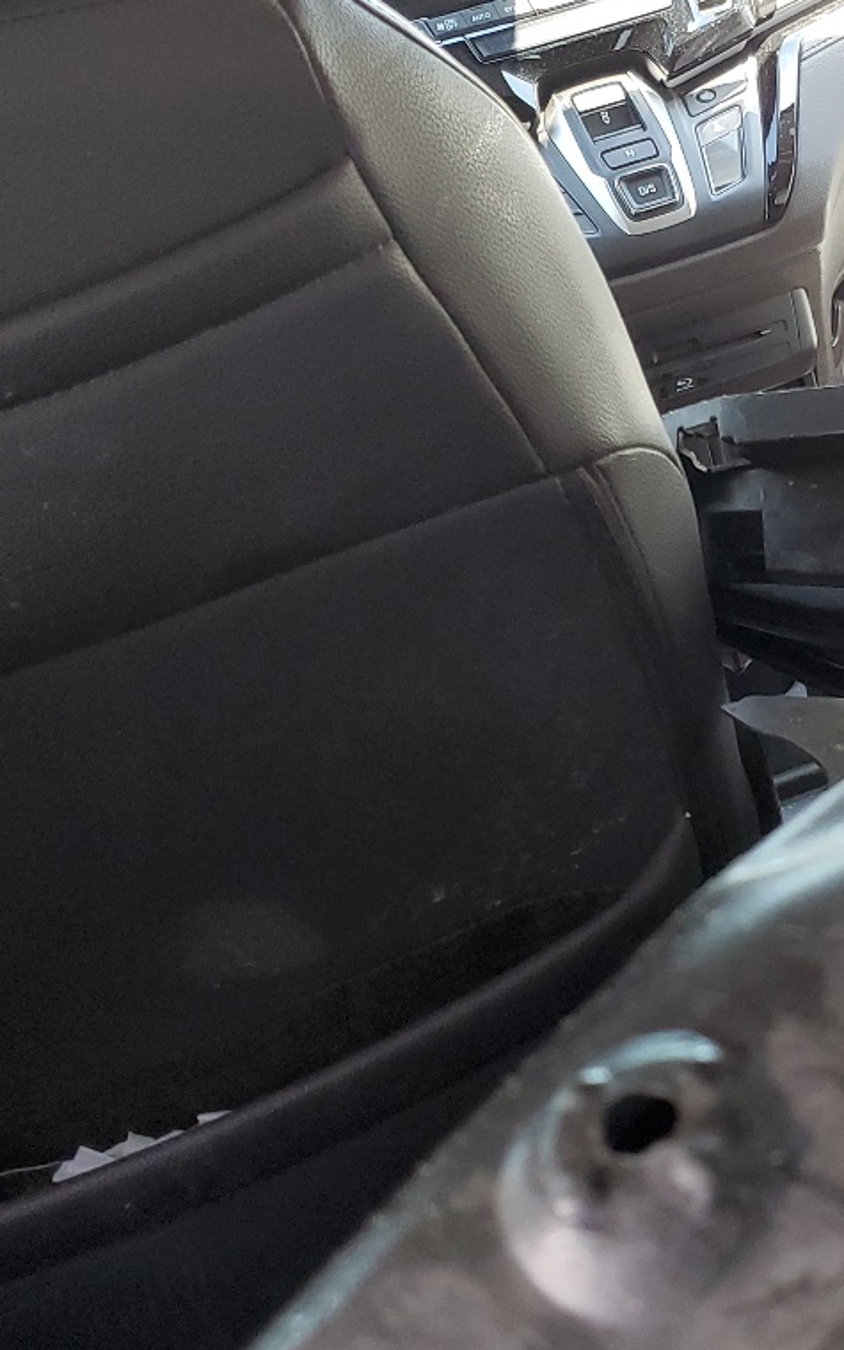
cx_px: 739
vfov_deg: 35.1
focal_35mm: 58
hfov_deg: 21.9
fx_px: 2135
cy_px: 615
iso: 88
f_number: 1.5
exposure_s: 1/120
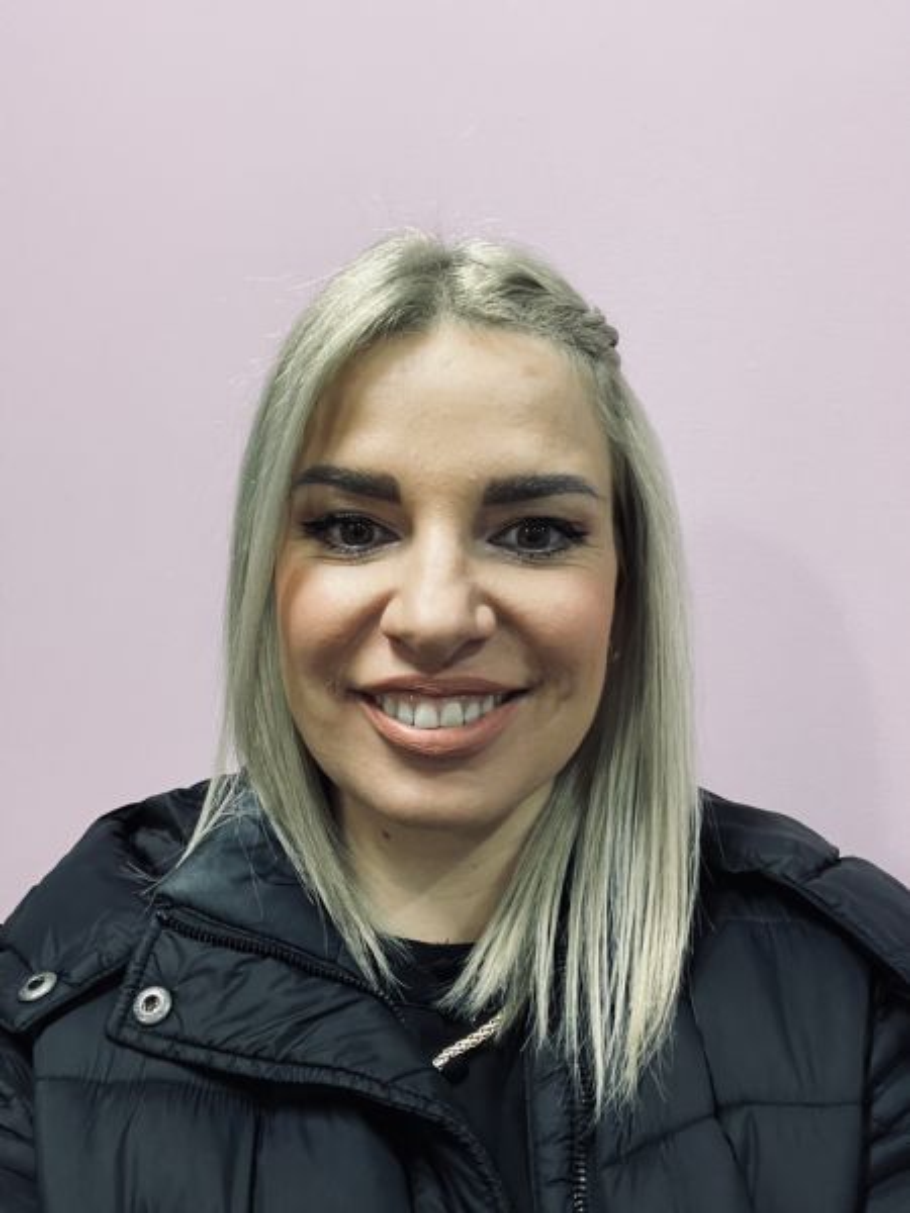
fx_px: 1052
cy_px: 606
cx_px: 455
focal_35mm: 30
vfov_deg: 60.0
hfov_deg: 46.8
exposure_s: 1/25
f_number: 2.2
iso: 400
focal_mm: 2.71
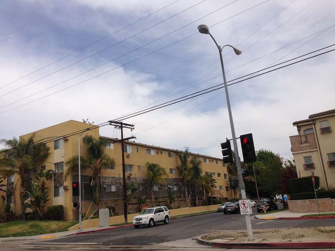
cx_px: 168
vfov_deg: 42.9
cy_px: 126
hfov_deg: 55.4
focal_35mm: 33
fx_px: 319
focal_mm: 4.12
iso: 50
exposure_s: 1/2584
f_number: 2.4
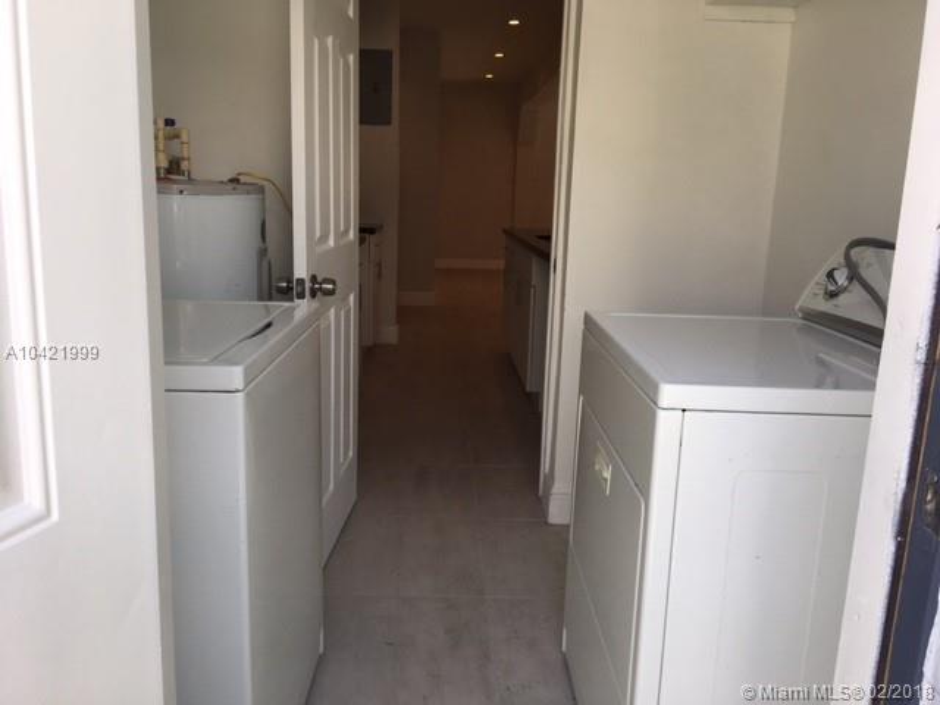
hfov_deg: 61.7
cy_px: 352
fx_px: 787
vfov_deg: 48.2
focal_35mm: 29
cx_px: 470
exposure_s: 1/120
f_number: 2.2
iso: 32
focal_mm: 4.15
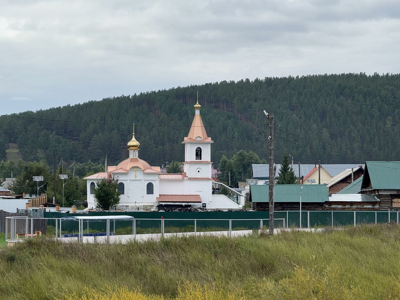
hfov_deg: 16.4
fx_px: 1387
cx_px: 200
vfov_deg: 12.3
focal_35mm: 120
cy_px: 150
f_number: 2.8
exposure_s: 1/751
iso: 50
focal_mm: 15.66
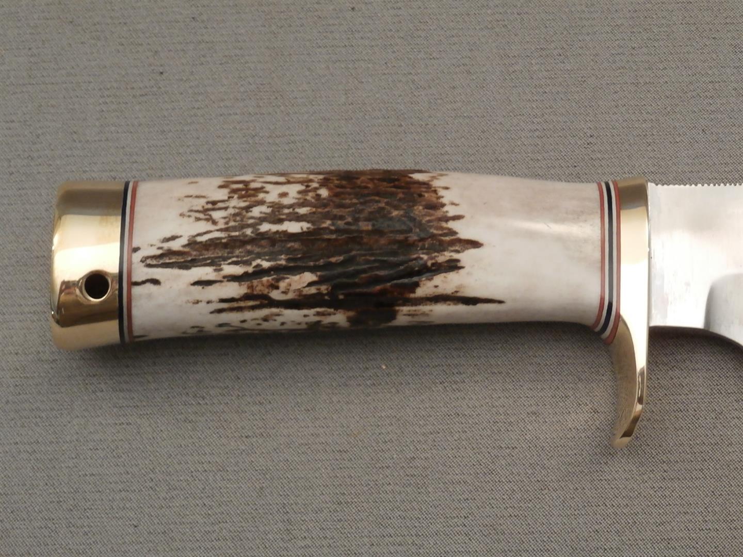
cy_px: 278
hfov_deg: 26.7
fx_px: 1567
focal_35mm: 73
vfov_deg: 20.2
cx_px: 372
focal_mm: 13.06
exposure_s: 1/10
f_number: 4.5
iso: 400
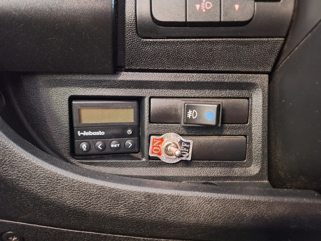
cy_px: 120
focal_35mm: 23
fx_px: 213
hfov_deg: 73.9
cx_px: 160
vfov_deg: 58.9
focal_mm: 5.54
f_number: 1.8
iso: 1250
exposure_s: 1/20
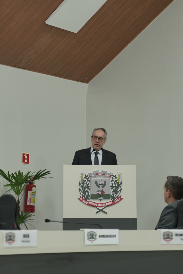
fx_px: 800
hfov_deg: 13.0
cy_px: 137
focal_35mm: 105
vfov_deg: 19.5
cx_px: 92
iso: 800
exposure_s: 1/200
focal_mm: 70
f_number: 2.8
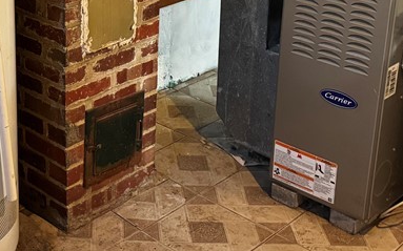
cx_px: 82
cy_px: -8
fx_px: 747
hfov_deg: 29.5
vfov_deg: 18.5
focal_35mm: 68
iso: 800
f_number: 1.78
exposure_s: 1/60
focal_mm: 6.76
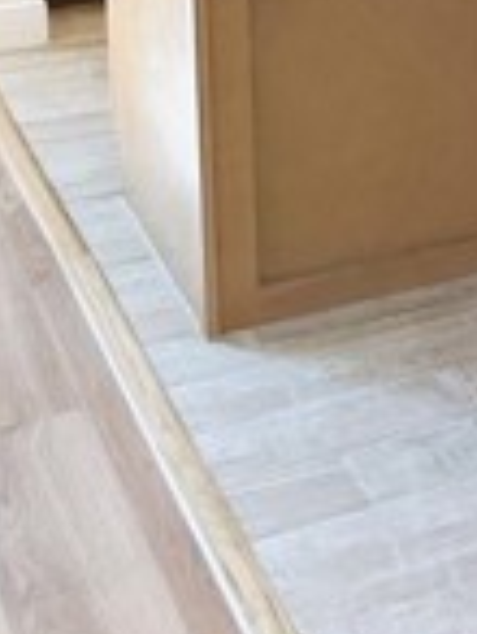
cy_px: -274
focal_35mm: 105
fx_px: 1924
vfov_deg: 17.1
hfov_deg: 12.3
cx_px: 989
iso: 100
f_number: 1.78
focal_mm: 6.86
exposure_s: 1/128
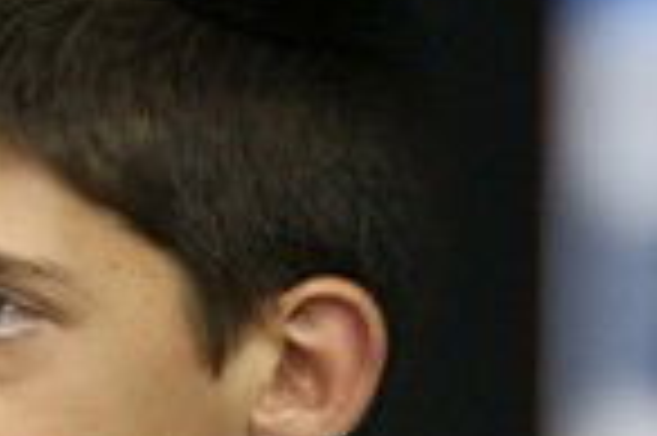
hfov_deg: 7.3
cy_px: 443
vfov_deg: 5.0
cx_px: -387
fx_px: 5013
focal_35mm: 275
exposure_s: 1/125
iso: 320
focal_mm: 50
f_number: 1.8
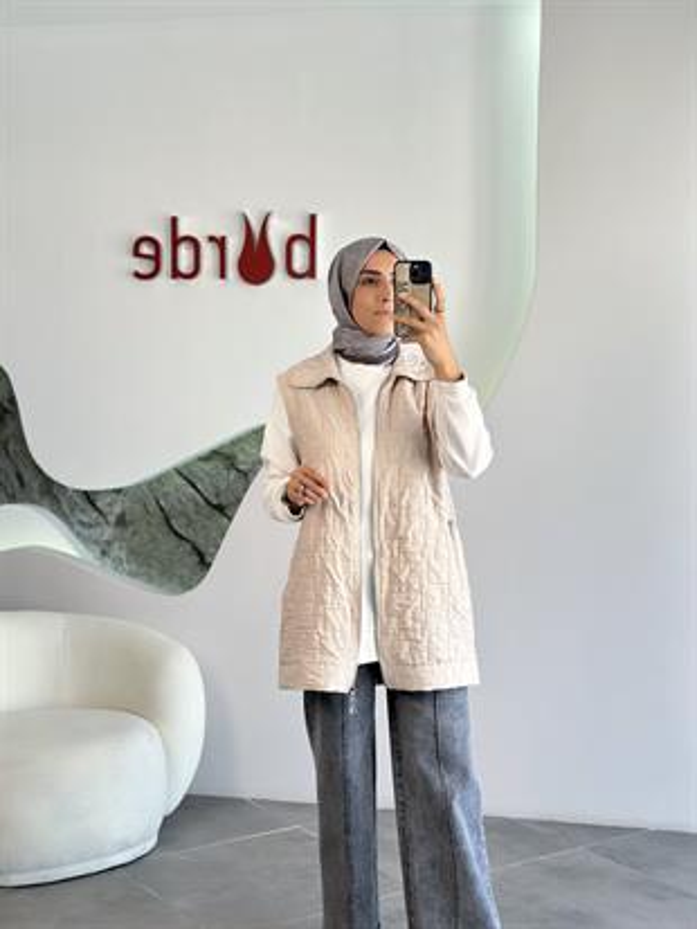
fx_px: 1288
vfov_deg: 39.6
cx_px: 348
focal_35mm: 48
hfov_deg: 30.3
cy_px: 464
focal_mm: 6.86
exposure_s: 1/283
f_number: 1.78
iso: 80
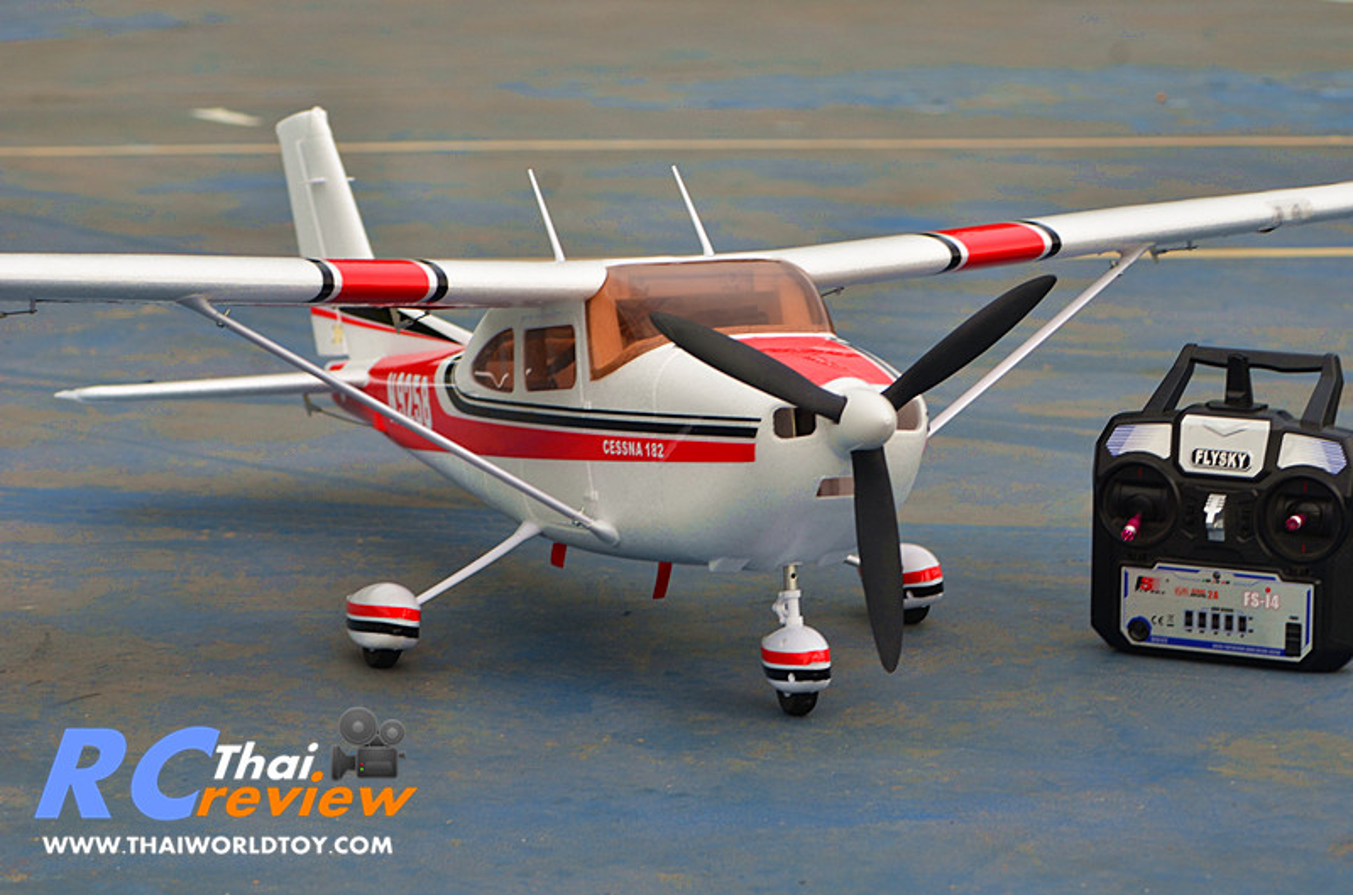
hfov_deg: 17.1
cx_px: 676
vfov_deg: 11.4
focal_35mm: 120
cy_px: 448
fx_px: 4498
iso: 100
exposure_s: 1/80
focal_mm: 80
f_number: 5.6
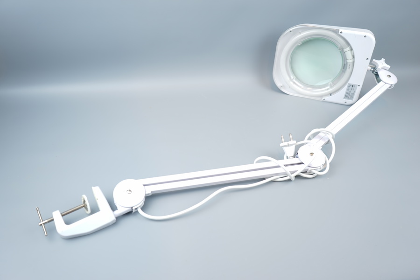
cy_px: 140
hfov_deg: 63.7
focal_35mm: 29
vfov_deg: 45.0
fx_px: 338
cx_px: 210
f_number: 3.5
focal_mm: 29
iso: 50
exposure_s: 1/40
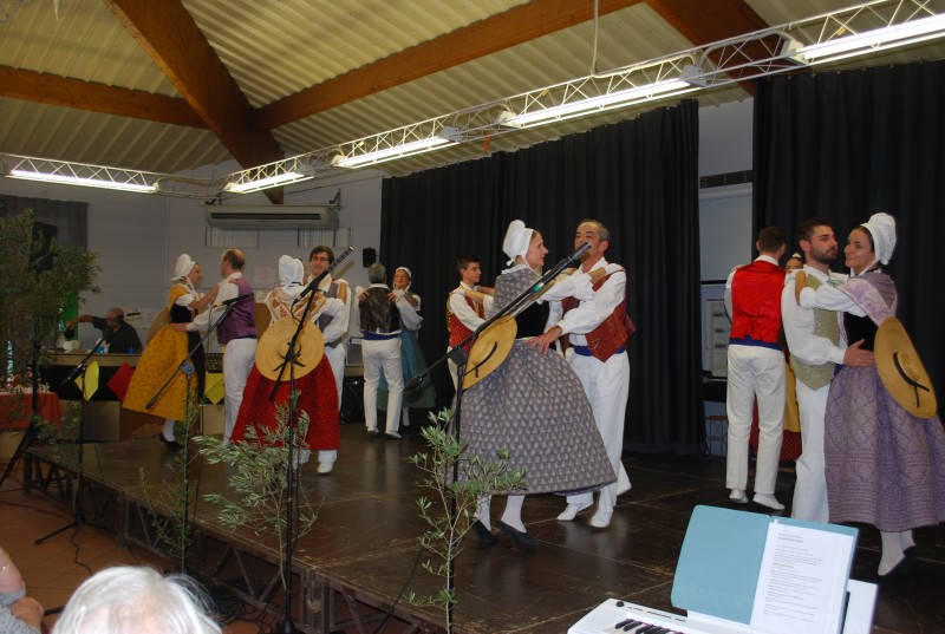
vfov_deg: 40.1
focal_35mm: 33
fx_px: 868
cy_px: 317
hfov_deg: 57.1
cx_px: 472
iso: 200
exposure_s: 1/60
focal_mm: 22
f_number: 4
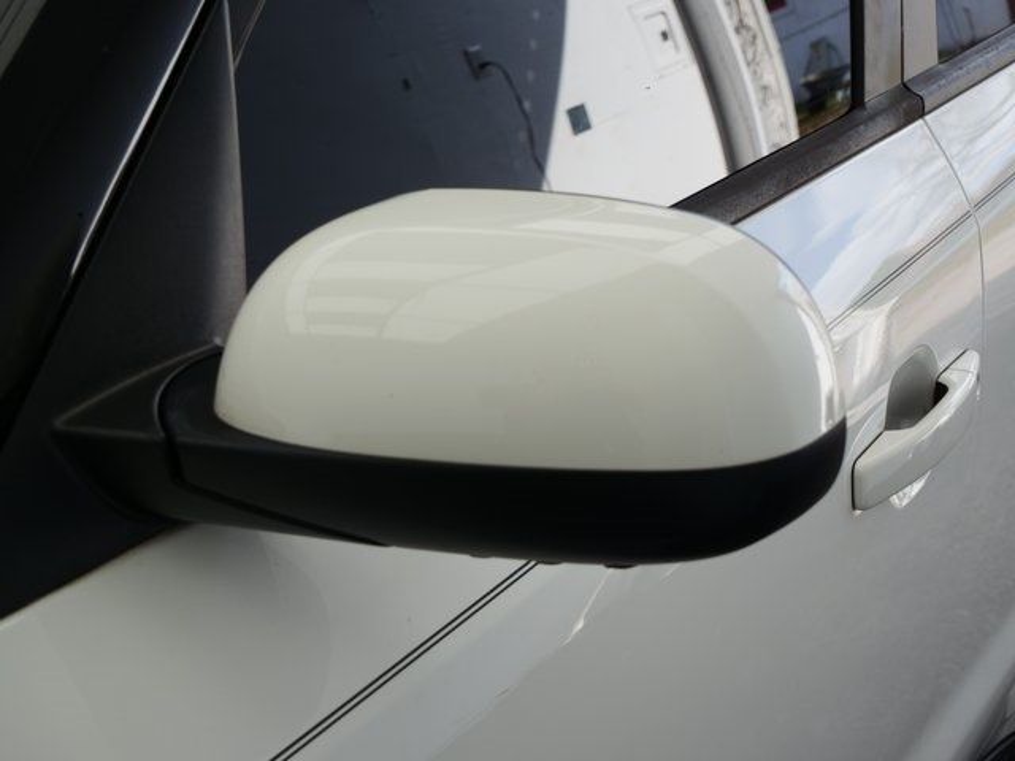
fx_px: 1759
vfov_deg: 24.4
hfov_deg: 32.2
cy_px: 380
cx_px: 508
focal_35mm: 60
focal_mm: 30
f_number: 6.3
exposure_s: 1/160
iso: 200
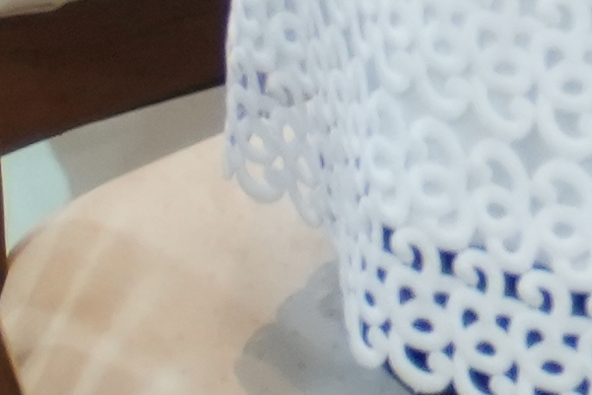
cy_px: -1042
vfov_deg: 1.7
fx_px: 13240
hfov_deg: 2.5
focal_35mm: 805
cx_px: 2174
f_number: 2.8
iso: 2000
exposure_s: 1/200
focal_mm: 70
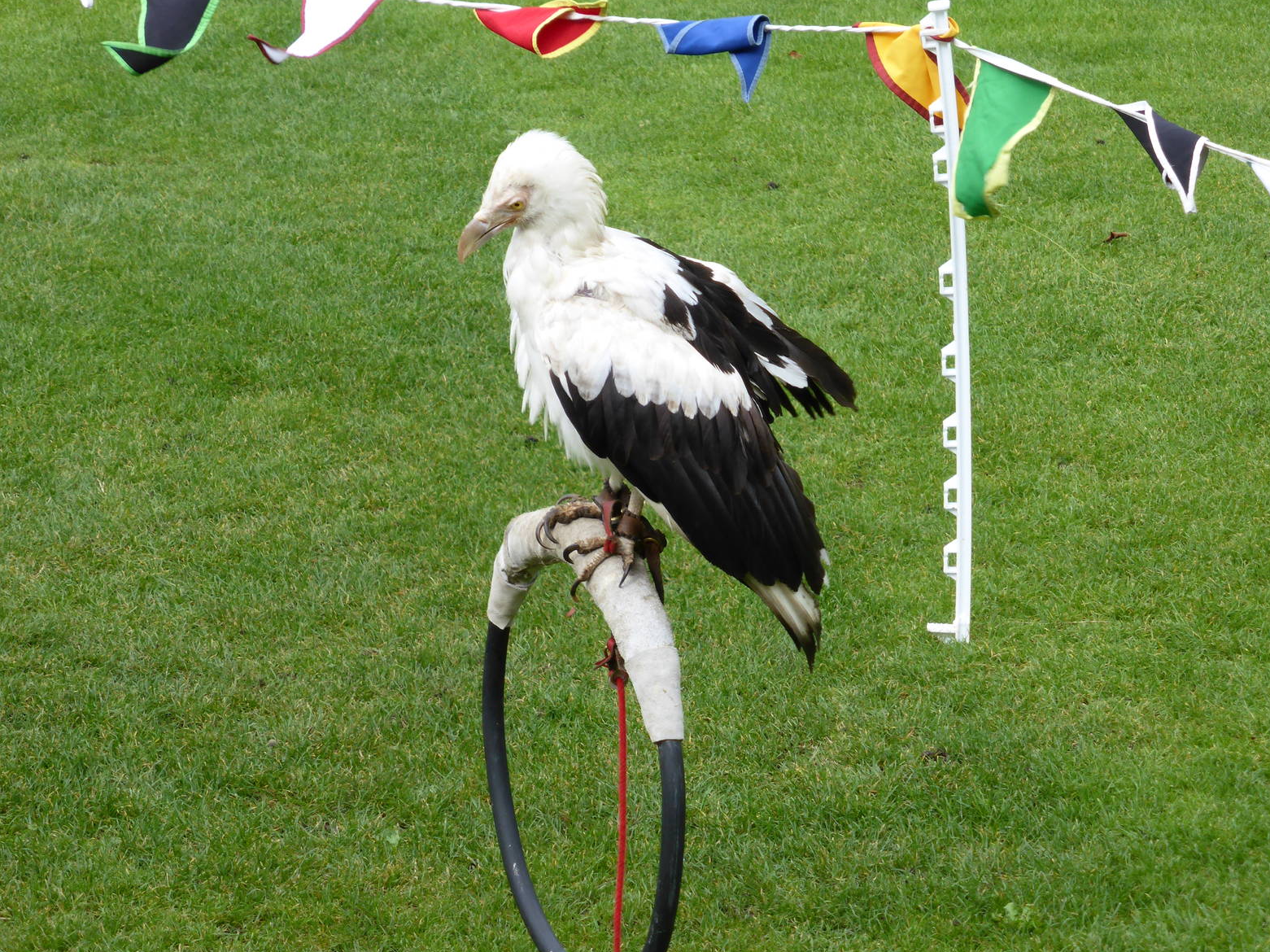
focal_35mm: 122
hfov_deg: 16.2
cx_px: 650
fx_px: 4475
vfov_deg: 12.1
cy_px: 486
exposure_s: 1/250
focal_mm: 19.4
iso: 100
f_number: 5.3
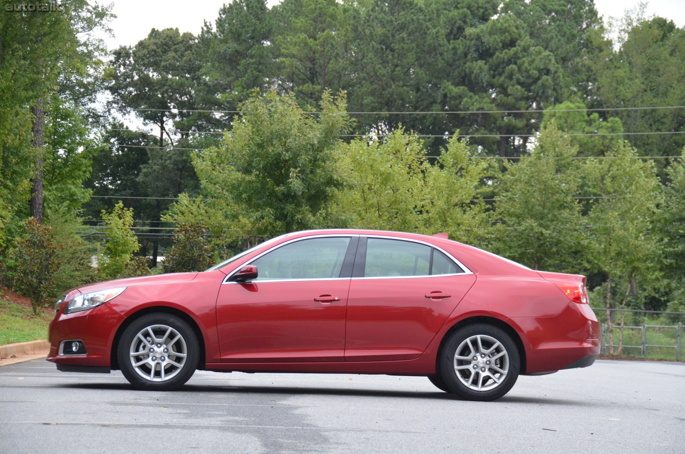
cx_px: 342
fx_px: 1994
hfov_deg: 19.5
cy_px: 227
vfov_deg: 13.0
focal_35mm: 105
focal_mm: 70
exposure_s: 1/200
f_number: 5
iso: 1600
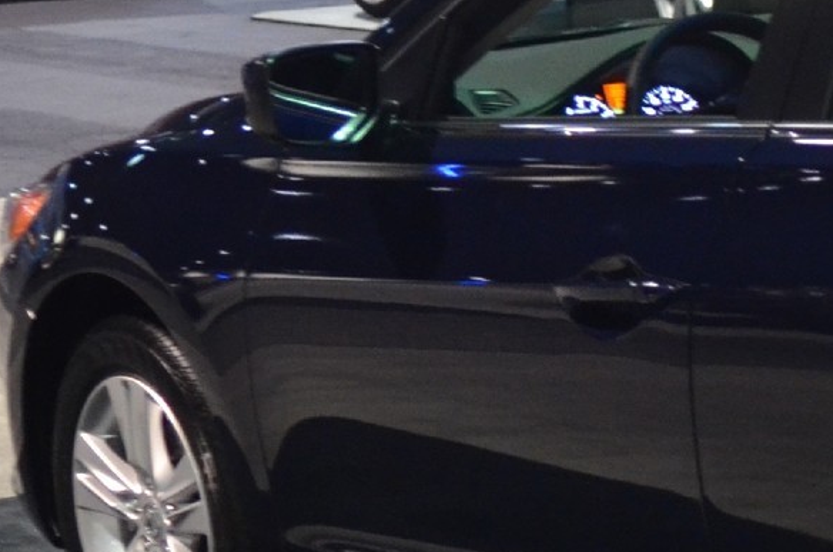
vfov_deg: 8.2
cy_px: 442
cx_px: 1482
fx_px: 3857
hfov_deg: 11.5
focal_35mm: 167
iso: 1600
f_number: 2.8
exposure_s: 1/15
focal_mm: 26
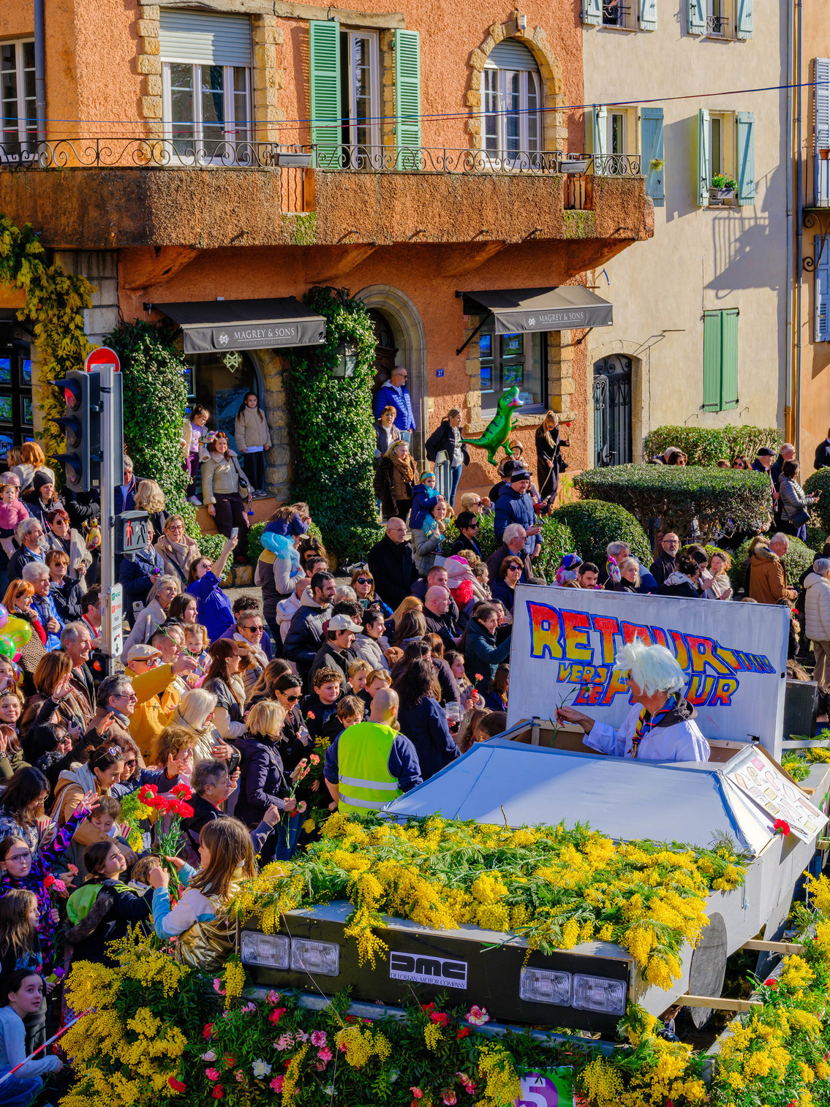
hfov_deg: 23.6
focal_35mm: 62
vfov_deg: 31.2
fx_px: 1983
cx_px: 524
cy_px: 593
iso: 320
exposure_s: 1/125
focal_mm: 55
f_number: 11
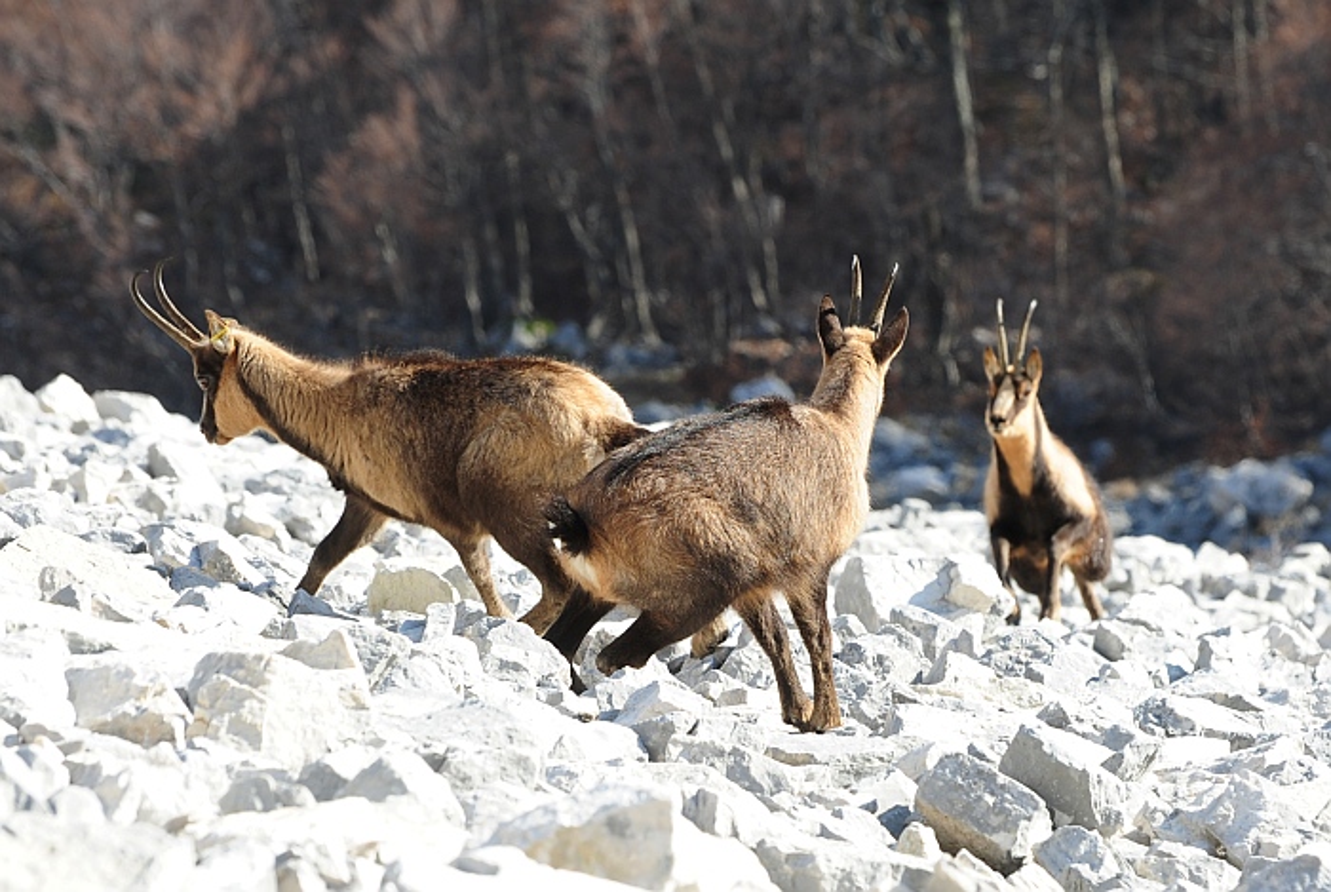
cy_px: 446
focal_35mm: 170
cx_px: 666
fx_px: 6294
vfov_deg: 8.1
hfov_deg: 12.1
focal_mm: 170
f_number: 9
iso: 250
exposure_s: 1/320
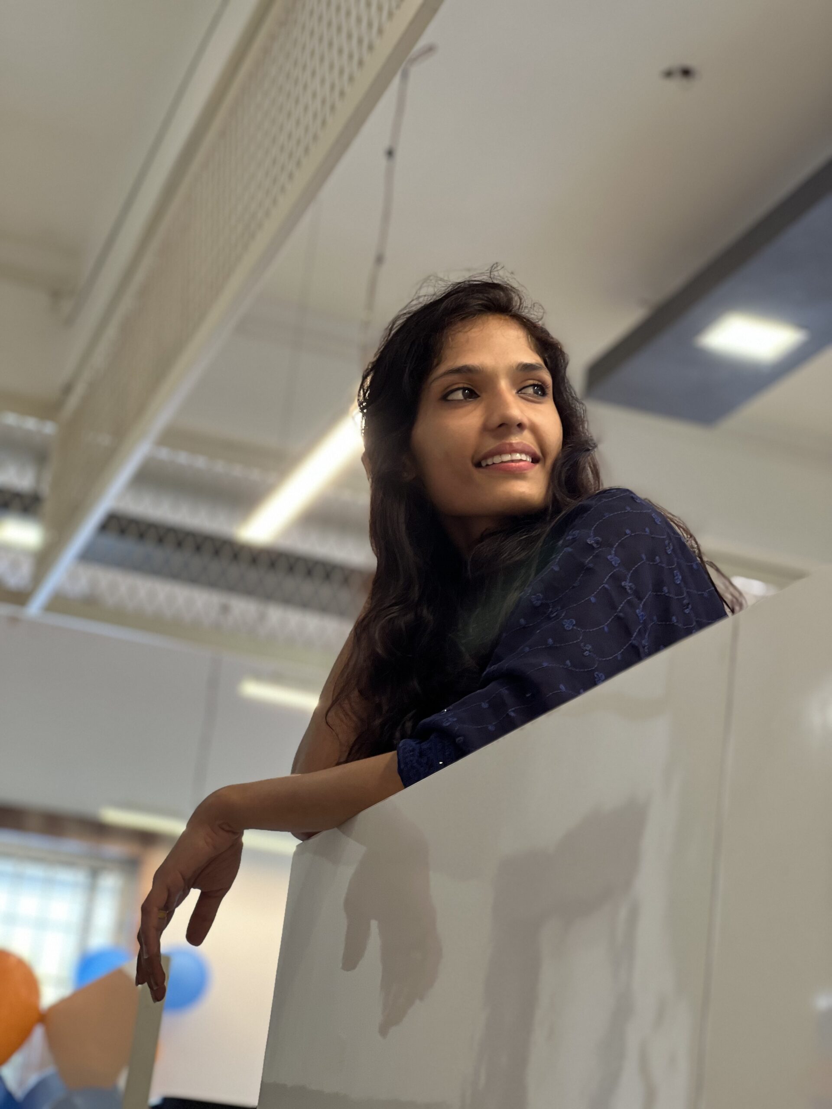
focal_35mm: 77
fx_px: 2468
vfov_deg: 25.3
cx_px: 416
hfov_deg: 19.1
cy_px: 554
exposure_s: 1/33
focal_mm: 9
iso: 160
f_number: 2.8
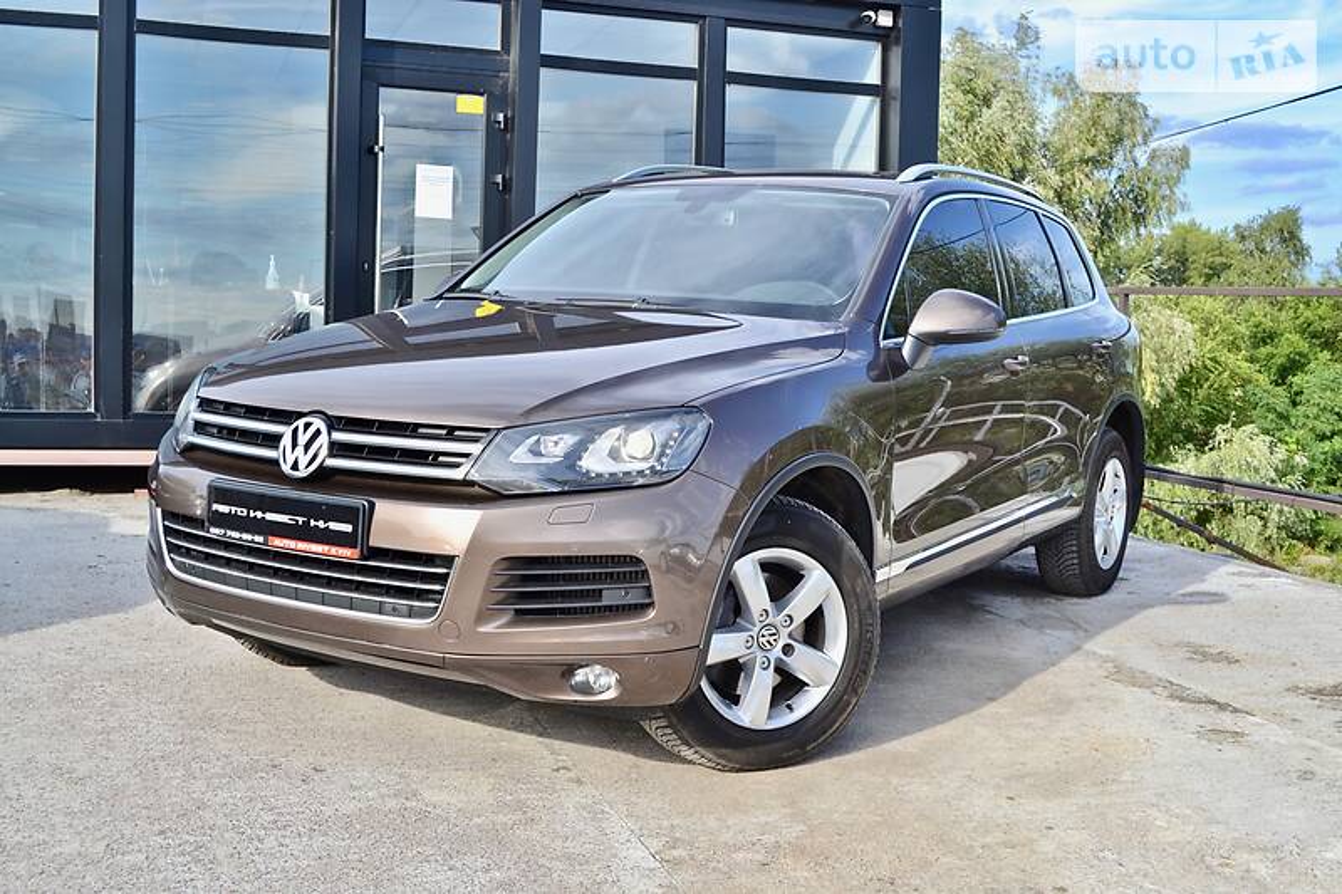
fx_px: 1453
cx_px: 671
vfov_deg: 34.2
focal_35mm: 39
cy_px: 447
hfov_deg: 49.6
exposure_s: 1/125
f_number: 7.1
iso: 100
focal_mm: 26
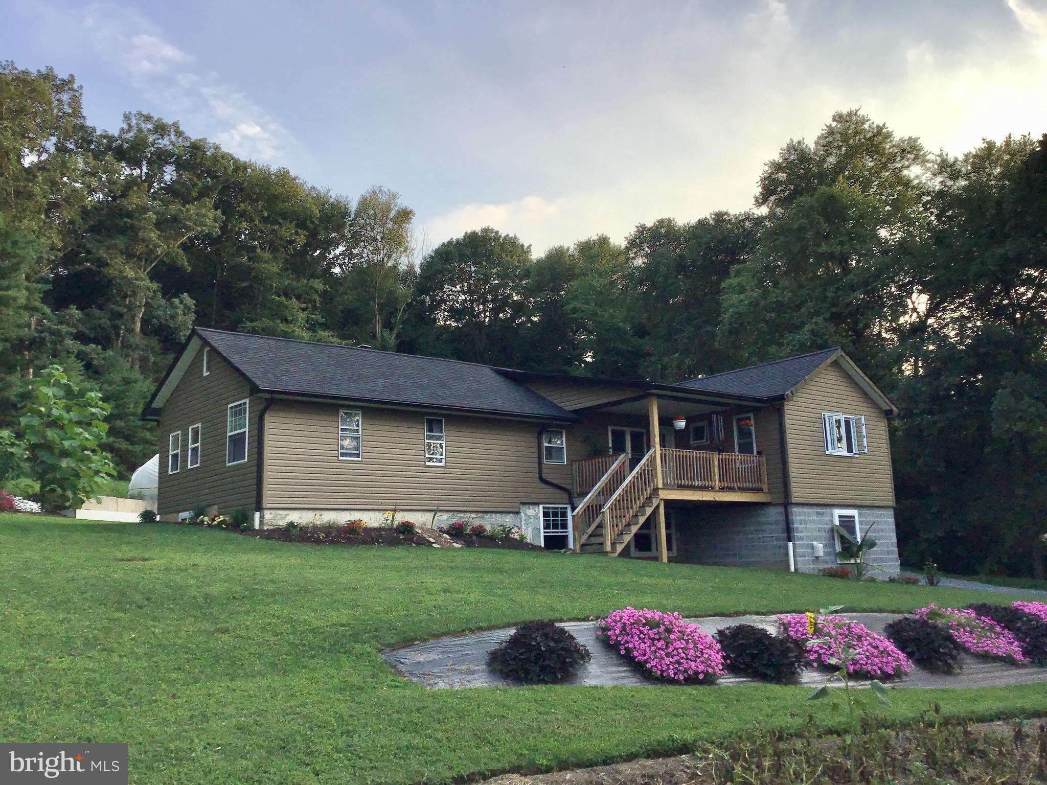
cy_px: 392
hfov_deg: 58.4
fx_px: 938
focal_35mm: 31
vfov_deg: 45.4
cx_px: 524
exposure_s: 1/390
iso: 25
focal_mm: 3.3
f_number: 2.4
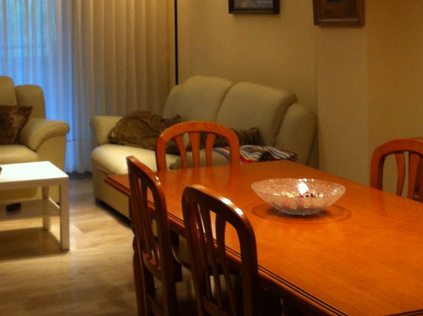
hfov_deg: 26.7
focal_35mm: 72
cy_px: 62
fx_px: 878
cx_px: 104
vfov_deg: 20.2
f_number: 2.8
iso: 125
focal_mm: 3.85
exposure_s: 1/15
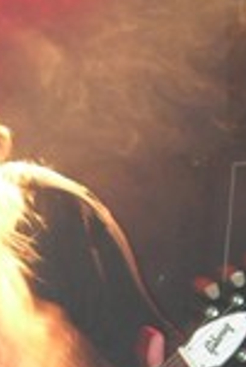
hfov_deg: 8.2
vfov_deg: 12.2
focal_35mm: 166
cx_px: -36
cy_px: 398
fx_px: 1694
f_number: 2.8
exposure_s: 1/60.1
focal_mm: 7.8
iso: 64
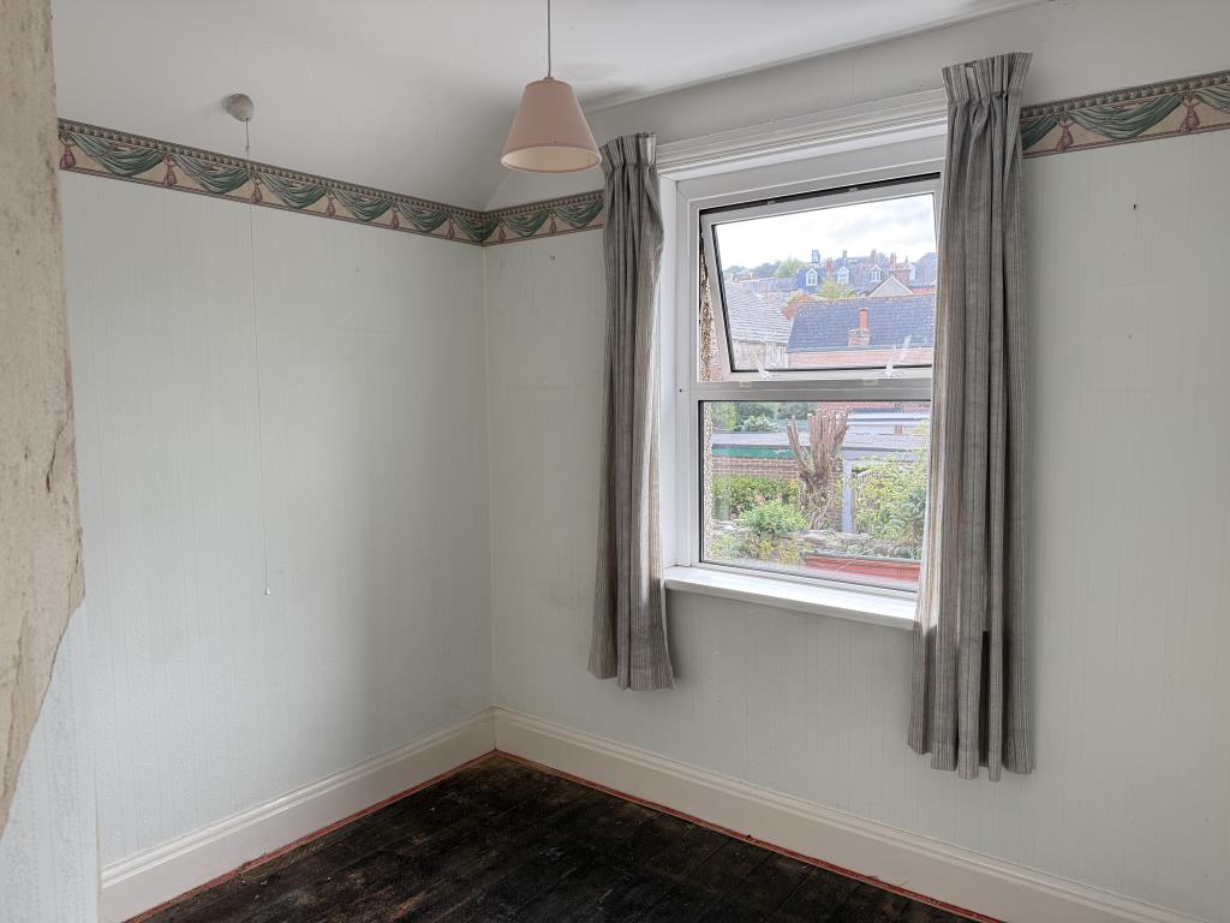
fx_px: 853
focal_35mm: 24
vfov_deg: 56.8
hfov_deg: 71.6
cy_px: 462
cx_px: 615
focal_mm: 6.76
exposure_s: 1/225
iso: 125
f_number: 1.78
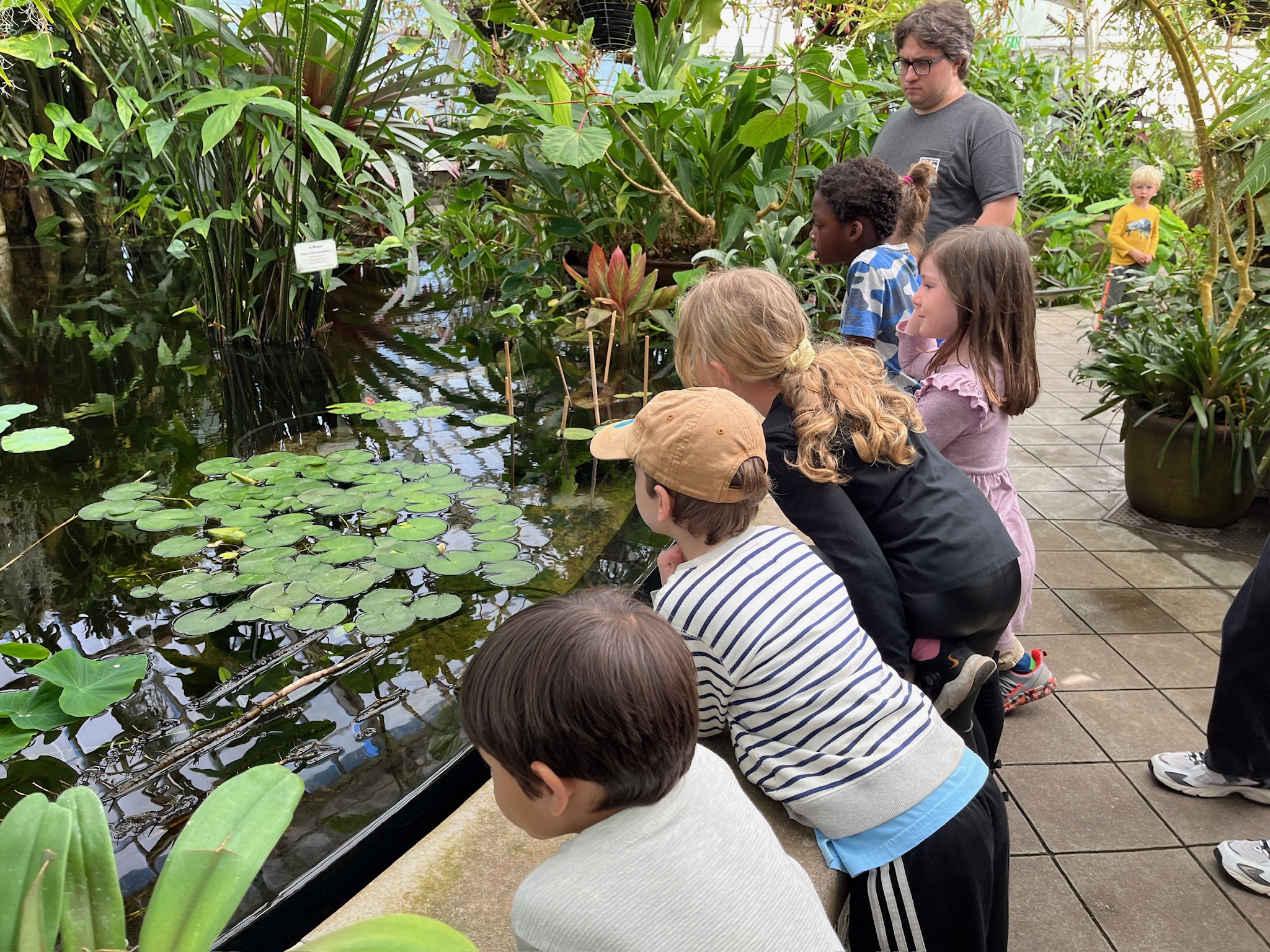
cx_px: 635
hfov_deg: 67.3
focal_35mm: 26
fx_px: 954
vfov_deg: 53.1
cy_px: 476
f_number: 1.6
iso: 40
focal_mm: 5.1
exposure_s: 1/124
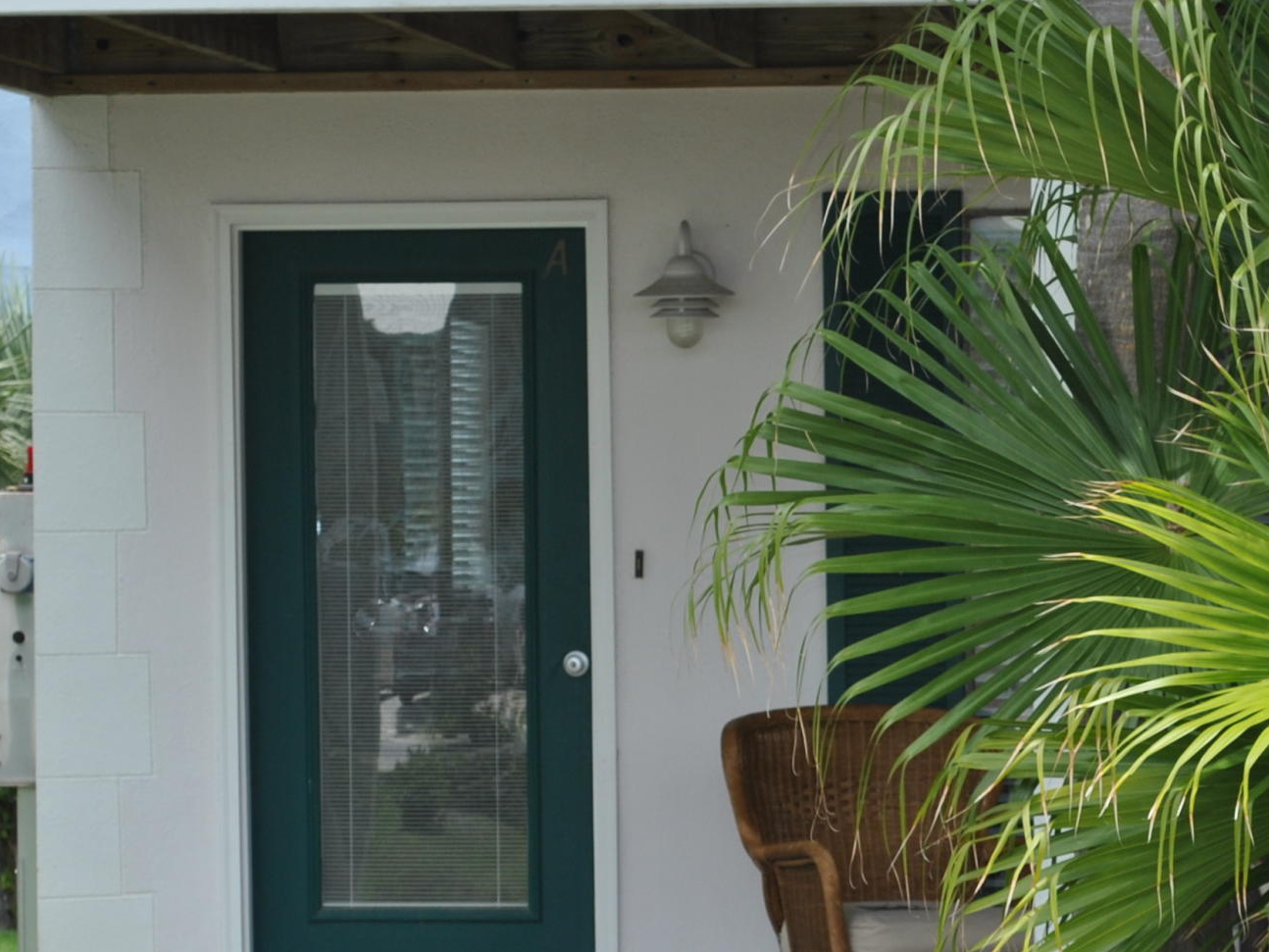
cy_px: 907
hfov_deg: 10.7
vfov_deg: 8.0
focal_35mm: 184
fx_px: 6751
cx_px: 887
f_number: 5.6
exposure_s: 1/200
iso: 100
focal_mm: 55
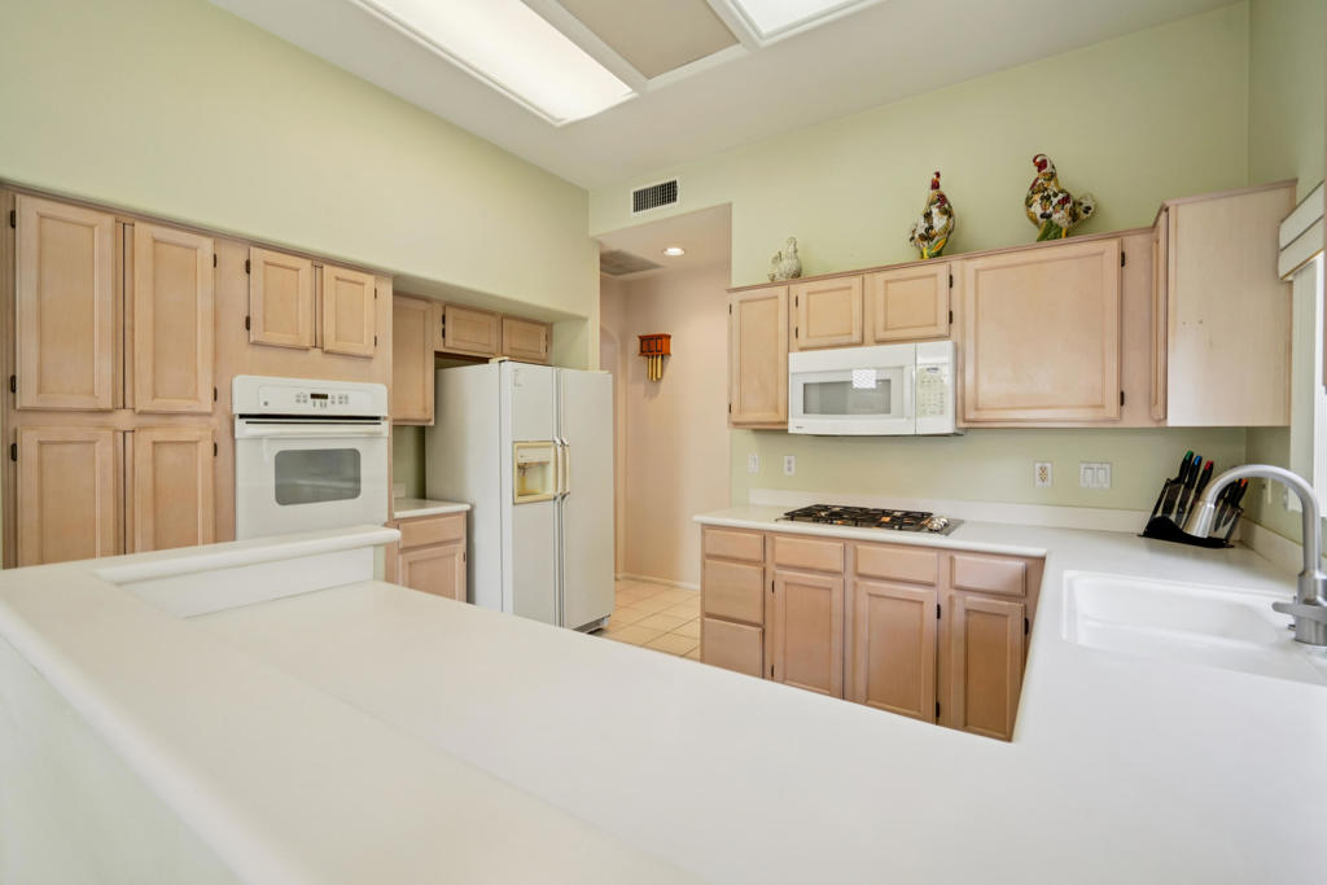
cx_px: 664
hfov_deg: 96.7
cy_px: 442
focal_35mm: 16
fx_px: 590
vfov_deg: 73.8
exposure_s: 1/30
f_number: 8
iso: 320
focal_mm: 16
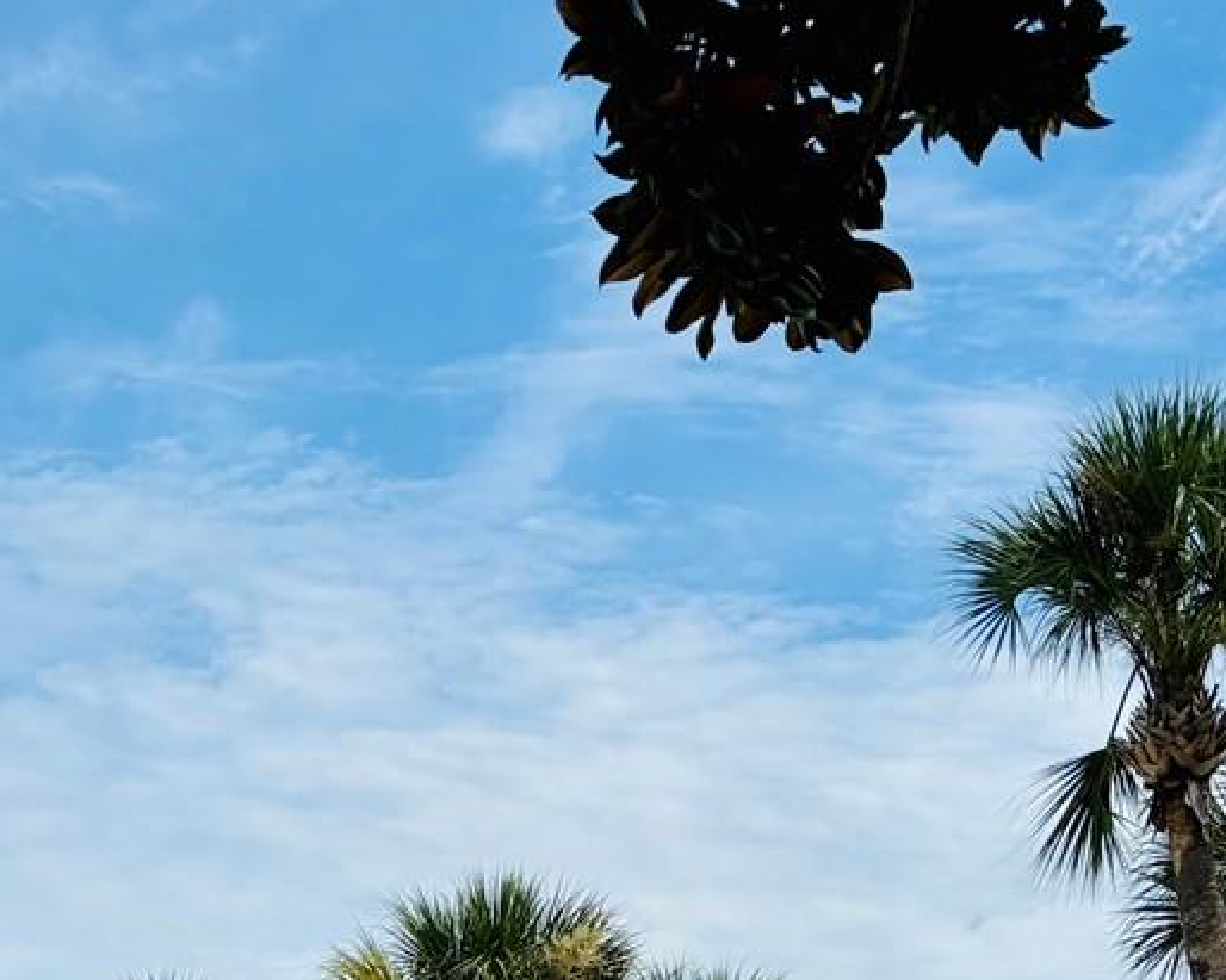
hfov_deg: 23.5
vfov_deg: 17.9
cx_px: 112
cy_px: 1331
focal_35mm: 79
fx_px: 2866
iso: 50
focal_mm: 5.96
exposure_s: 1/6711
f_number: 1.6
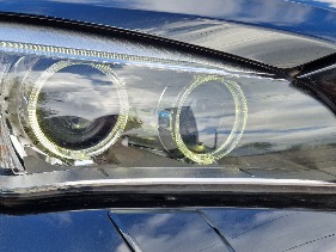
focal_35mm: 34
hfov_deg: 53.4
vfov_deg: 41.8
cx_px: 129
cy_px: 127
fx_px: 330
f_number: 1.8
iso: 50
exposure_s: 1/422
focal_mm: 5.4
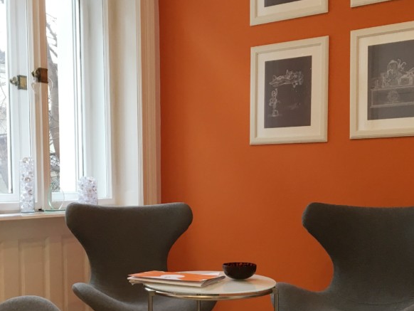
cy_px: 205
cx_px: 165
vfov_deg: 28.4
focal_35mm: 51
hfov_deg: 37.3
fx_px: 610
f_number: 2.2
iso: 80
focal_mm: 4.15
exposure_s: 1/33
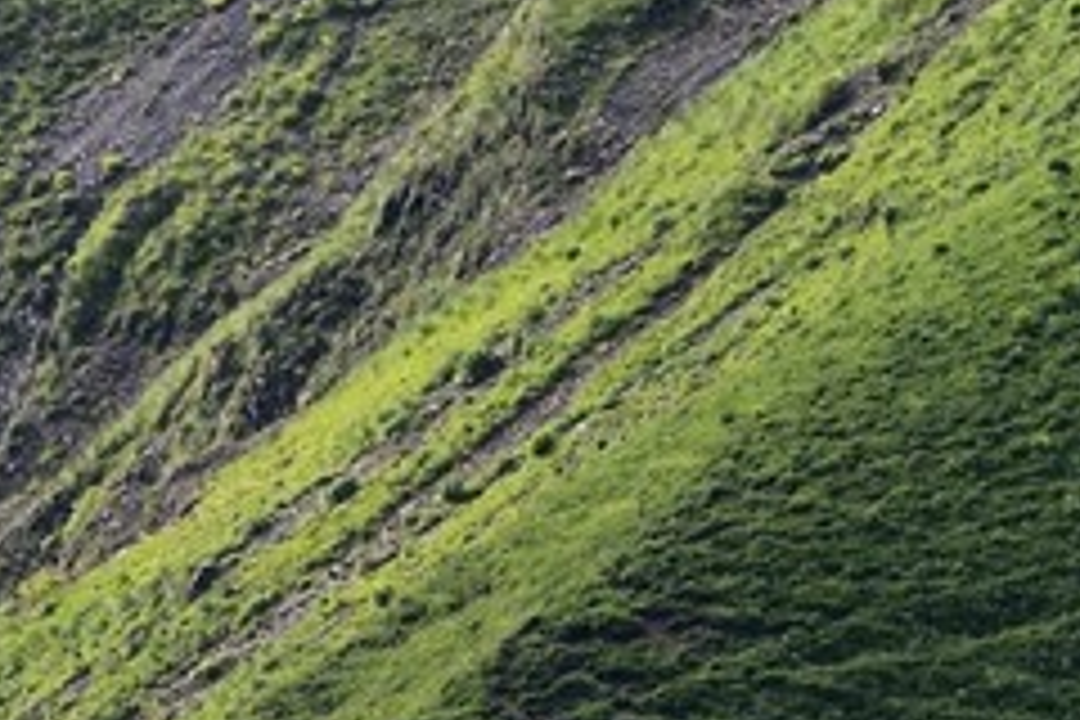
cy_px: -927
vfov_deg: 1.0
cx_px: 2704
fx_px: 39927
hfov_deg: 1.5
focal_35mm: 1331
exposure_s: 1/1000
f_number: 9
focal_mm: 200
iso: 800
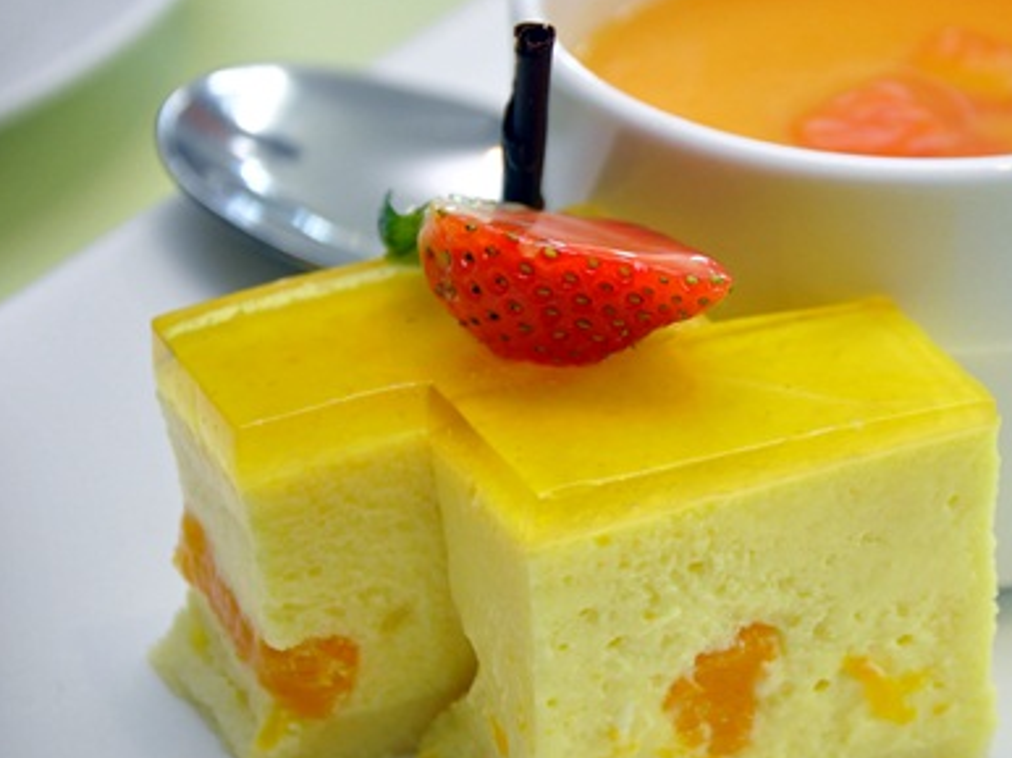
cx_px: 779
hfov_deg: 11.6
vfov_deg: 8.7
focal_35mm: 170
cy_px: 341
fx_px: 4967
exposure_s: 1/60
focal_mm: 70
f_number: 5.3
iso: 800
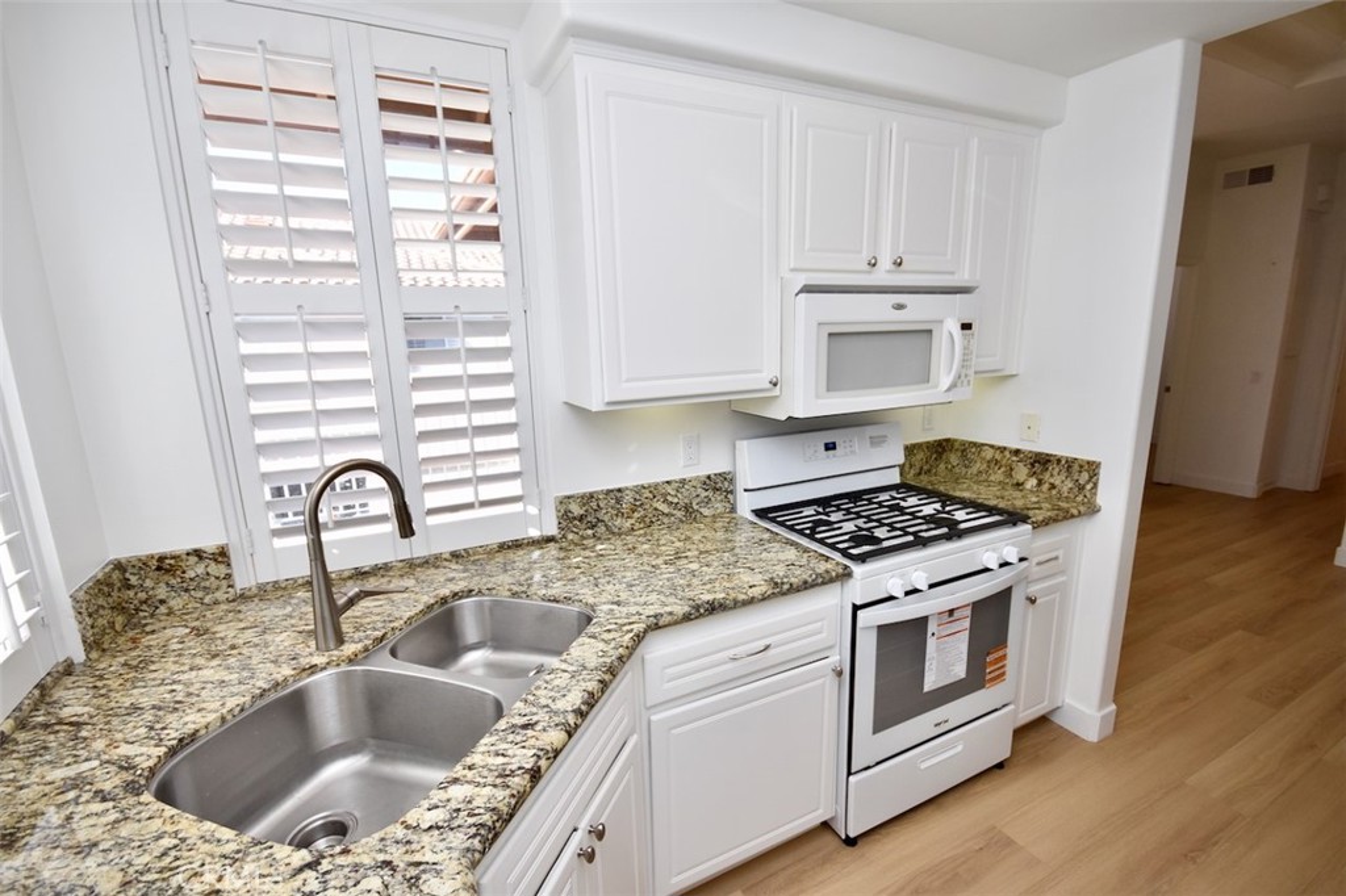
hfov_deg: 100.4
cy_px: 448
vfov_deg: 77.3
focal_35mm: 15
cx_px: 673
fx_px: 561
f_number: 5.6
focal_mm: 10
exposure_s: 1/250
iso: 400
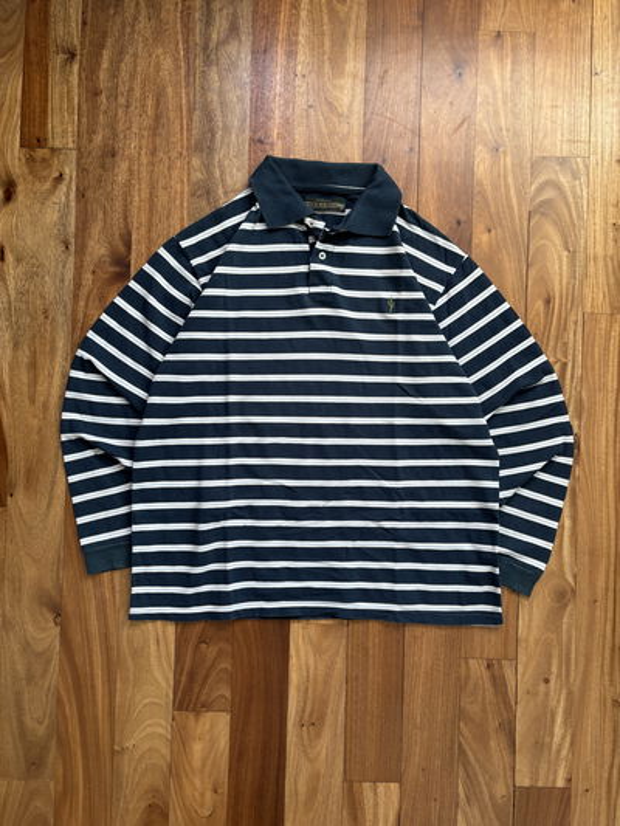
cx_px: 310
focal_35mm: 26
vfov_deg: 67.3
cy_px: 413
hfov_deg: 53.1
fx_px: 621
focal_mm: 5.96
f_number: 1.6
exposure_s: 1/100
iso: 125
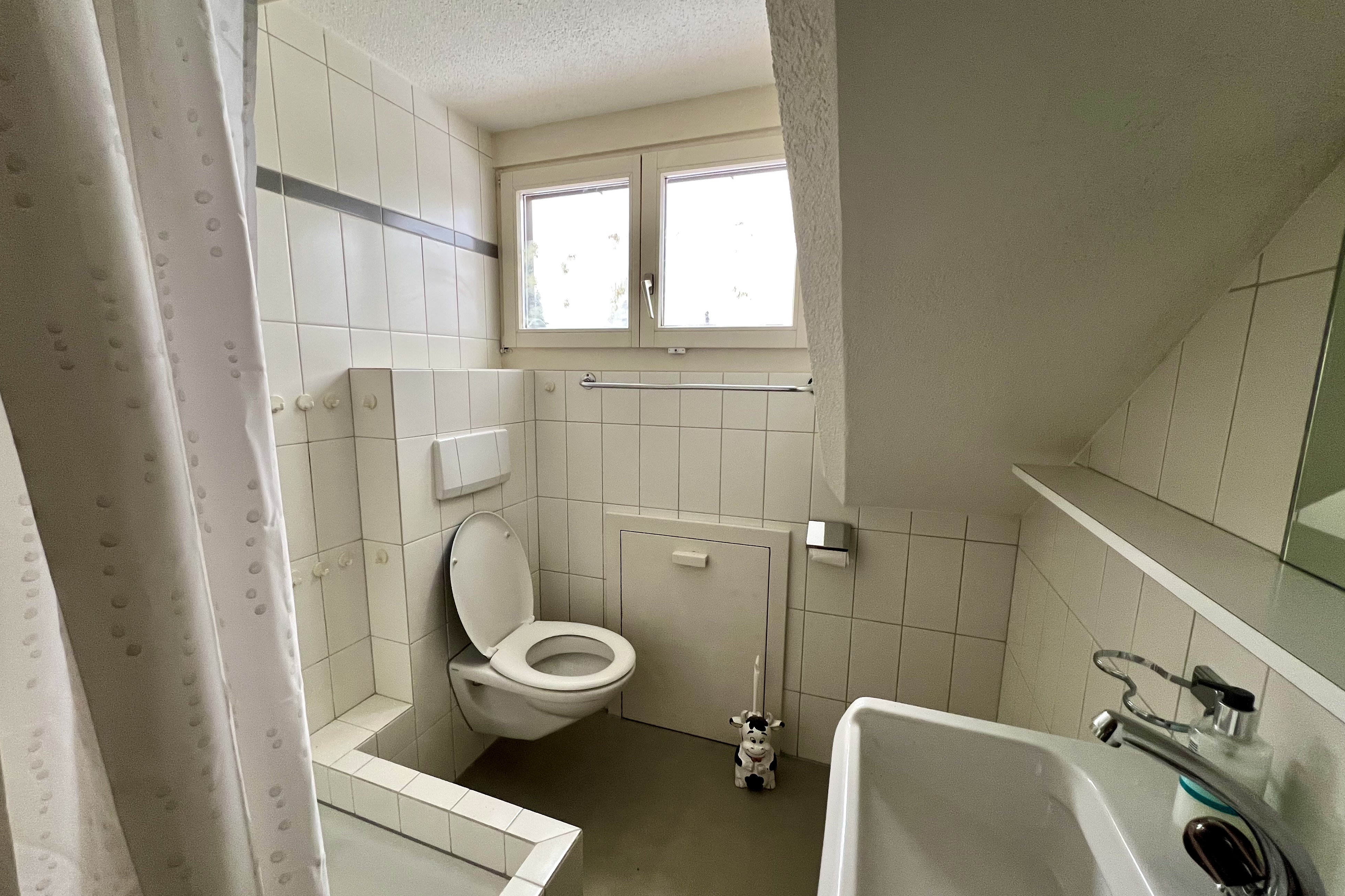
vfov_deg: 81.2
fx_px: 523
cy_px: 466
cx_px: 661
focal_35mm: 14
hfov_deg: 104.2
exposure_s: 1/100
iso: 160
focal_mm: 1.57
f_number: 1.8
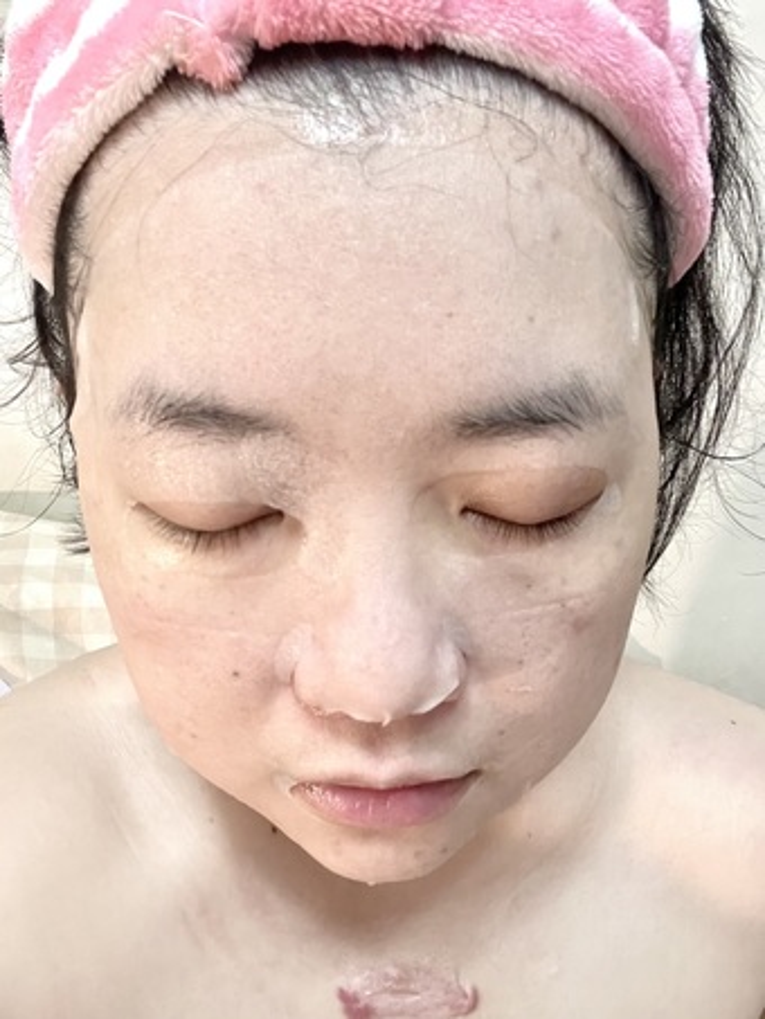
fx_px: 884
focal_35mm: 30
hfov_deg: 46.8
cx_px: 382
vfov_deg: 60.0
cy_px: 510
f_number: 2.2
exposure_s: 1/40
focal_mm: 2.71
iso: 320
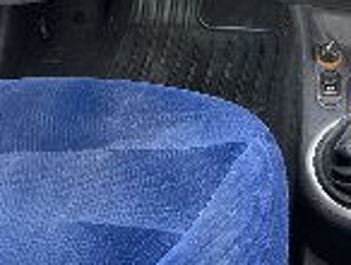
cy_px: -70
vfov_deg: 19.3
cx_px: 293
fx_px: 721
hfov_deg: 26.7
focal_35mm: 71
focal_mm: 5.1
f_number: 1.6
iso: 200
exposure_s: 1/60
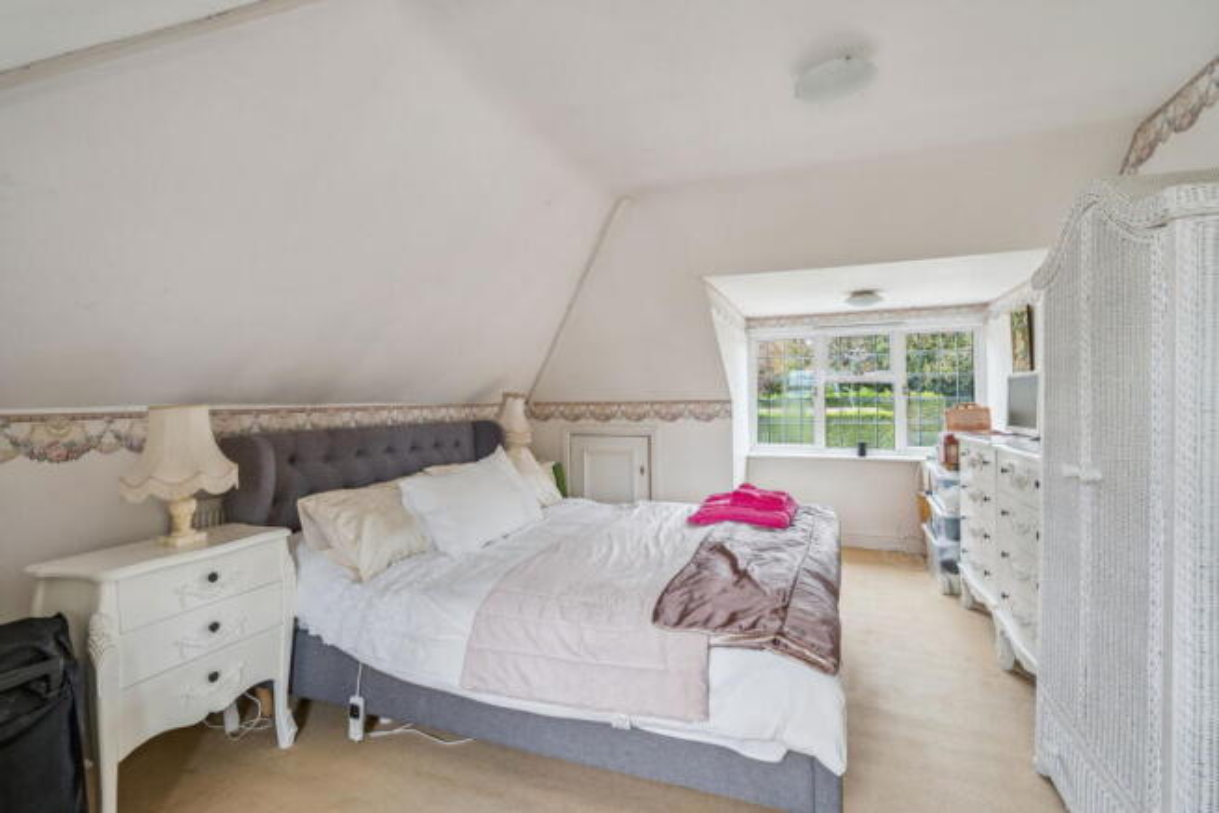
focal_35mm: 16
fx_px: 542
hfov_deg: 96.7
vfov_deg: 73.8
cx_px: 610
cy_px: 406
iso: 320
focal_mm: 16
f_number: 5.6
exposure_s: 1/15
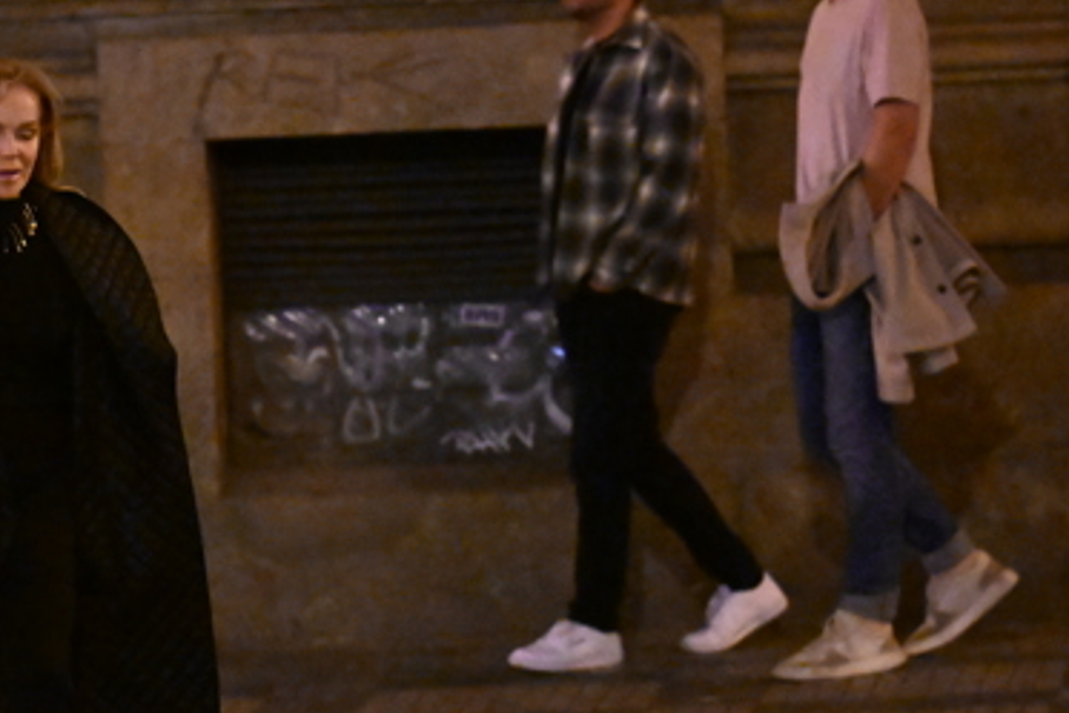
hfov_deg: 4.4
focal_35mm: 472
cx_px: 166
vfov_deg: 2.9
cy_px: 435
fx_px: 14020
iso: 16000
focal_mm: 170
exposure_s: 1/200
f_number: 2.8
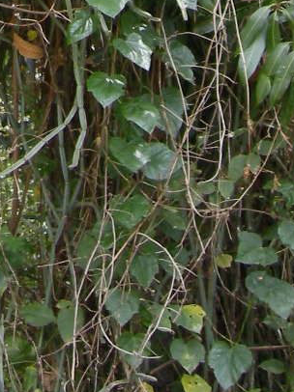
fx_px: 2347
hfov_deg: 6.9
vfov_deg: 8.7
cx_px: -309
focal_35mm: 207
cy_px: -547
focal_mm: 7.5
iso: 64
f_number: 3.4
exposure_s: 1/62
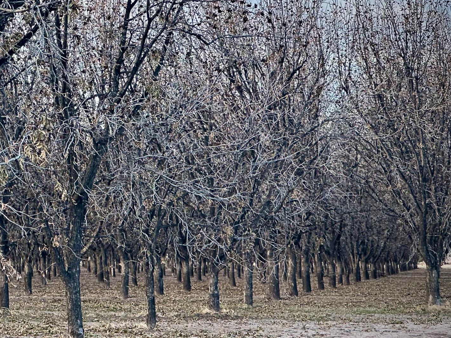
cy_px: 177
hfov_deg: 12.0
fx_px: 2124
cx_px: -12
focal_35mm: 163
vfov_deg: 9.1
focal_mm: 9
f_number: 2.8
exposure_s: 1/110
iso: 32
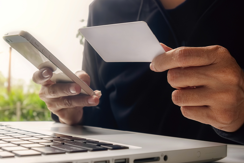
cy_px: 88
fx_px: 312
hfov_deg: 42.0
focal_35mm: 46
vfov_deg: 29.2
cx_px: 76
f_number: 6.4
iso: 640
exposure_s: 1/125
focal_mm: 21.4
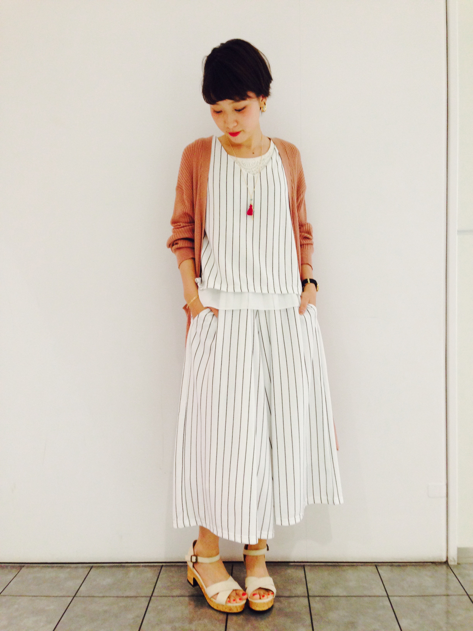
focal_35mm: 33
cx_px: 236
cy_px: 316
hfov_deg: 42.9
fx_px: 601
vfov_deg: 55.4
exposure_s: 1/20
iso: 125
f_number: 2.4
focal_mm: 4.12
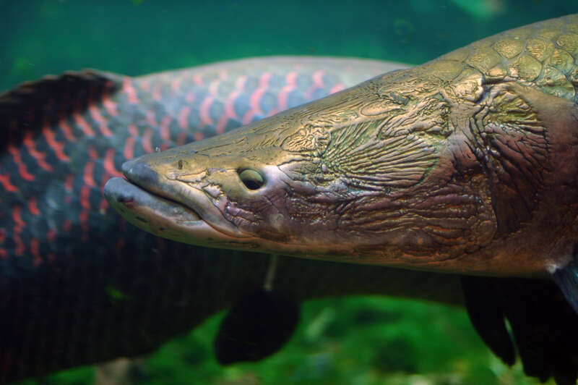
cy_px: 192
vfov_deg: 18.2
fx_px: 1203
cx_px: 289
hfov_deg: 27.0
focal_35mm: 75
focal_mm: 50
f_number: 1.4
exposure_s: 1/50
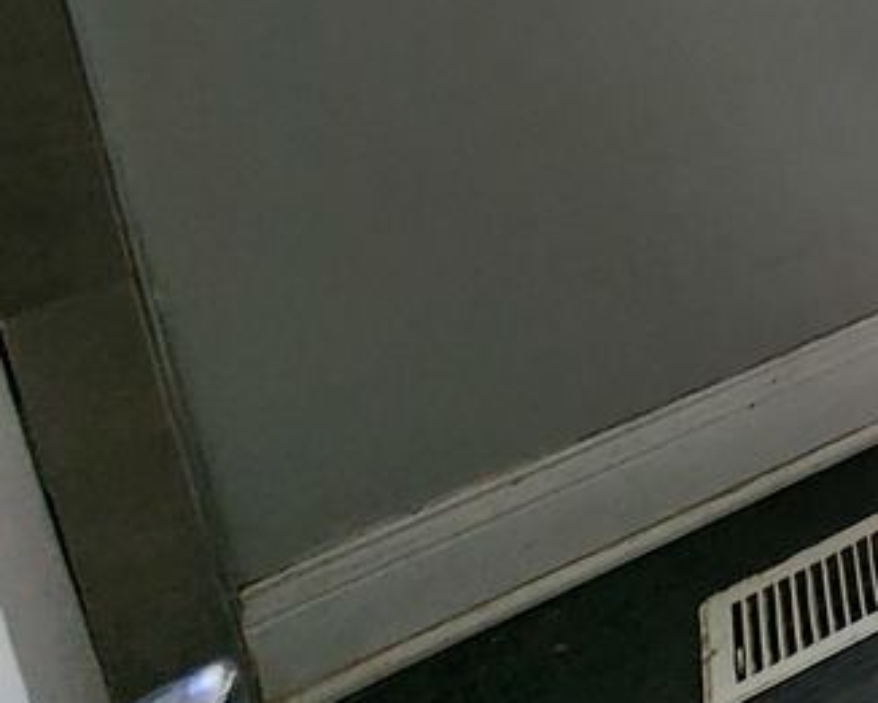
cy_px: -660
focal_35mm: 56
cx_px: 1875
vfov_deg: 18.7
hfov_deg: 17.8
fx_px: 1456
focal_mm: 2.2
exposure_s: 1/120
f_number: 2.2
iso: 64
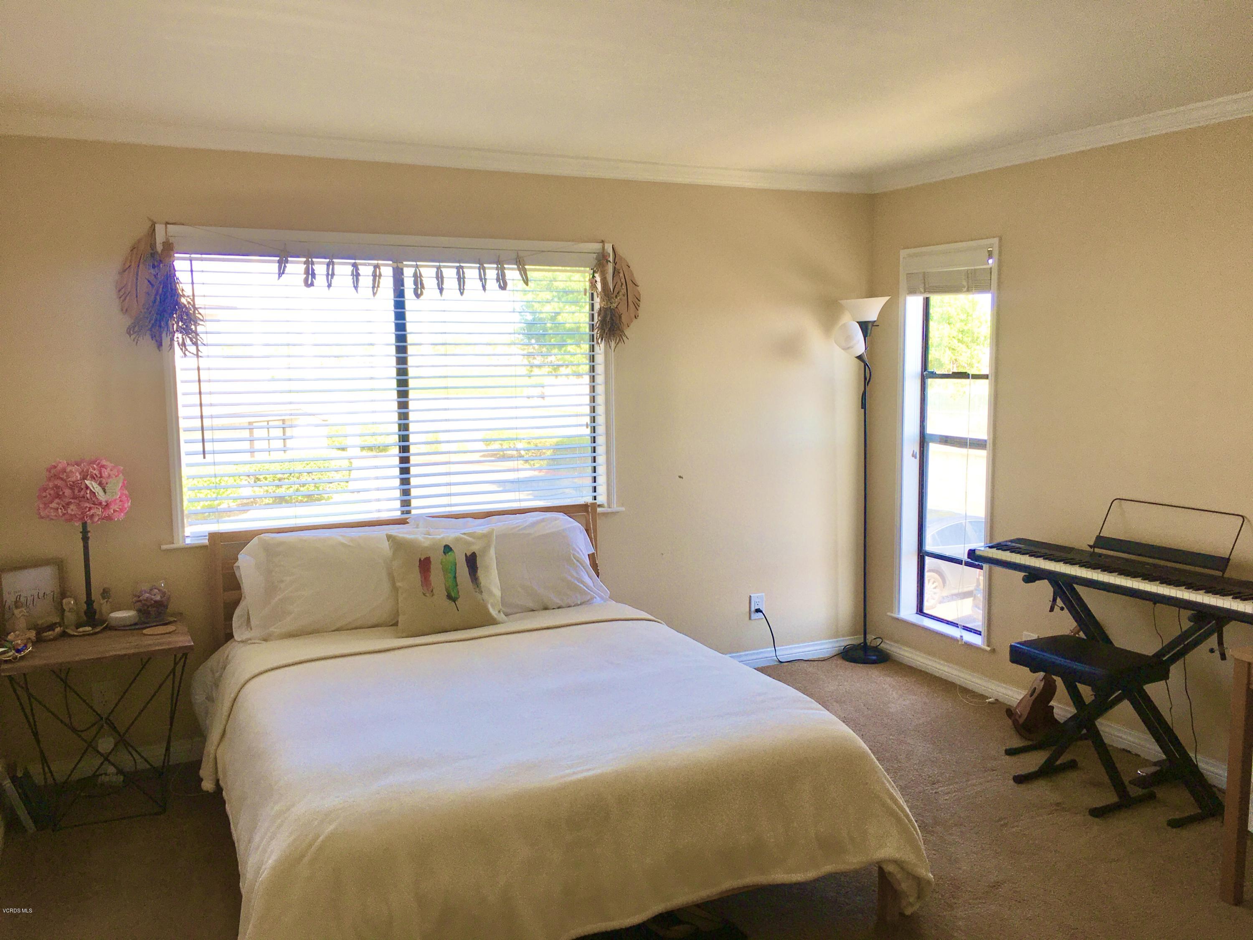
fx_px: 1050
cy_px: 470
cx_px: 626
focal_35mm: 29
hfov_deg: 61.7
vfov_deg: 48.2
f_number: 2.2
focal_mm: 4.15
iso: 25
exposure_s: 1/120
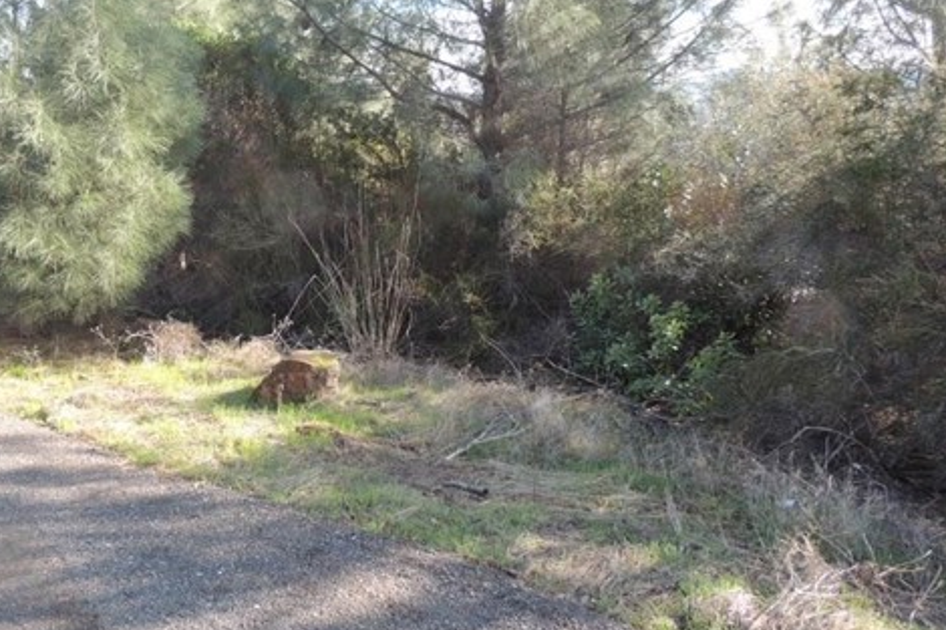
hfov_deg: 54.6
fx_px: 893
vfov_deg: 38.7
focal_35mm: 34
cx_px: 308
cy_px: 252
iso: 100
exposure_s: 1/160
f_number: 3
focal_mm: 4.3
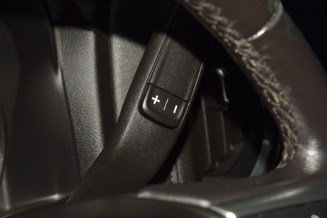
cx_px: 164
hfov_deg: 19.5
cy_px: 109
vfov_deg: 13.0
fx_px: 954
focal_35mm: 105
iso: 100
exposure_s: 1/125
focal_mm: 70
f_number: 8
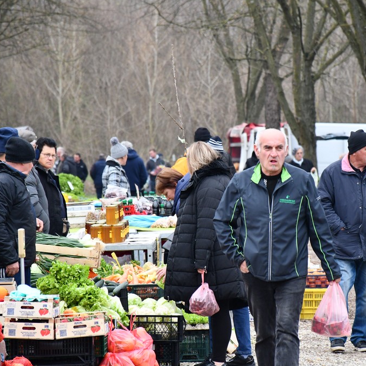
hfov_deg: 6.5
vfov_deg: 6.5
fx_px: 3218
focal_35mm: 269
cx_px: 208
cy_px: 183
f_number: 5.6
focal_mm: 140
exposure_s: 1/500
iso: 1400
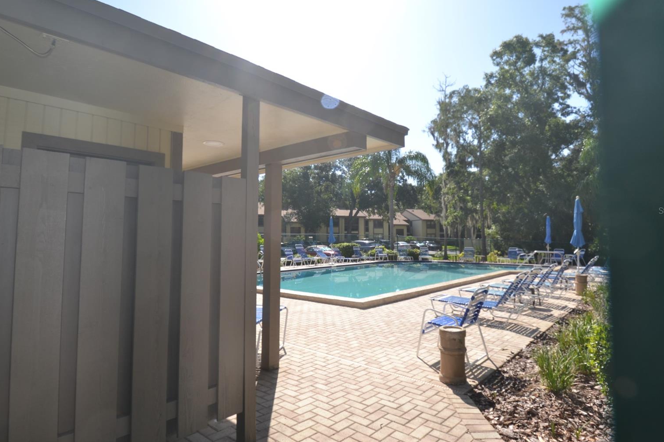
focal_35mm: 19
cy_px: 210
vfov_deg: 64.5
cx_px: 347
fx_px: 350
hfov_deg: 86.9
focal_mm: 12
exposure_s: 1/200
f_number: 8
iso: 100
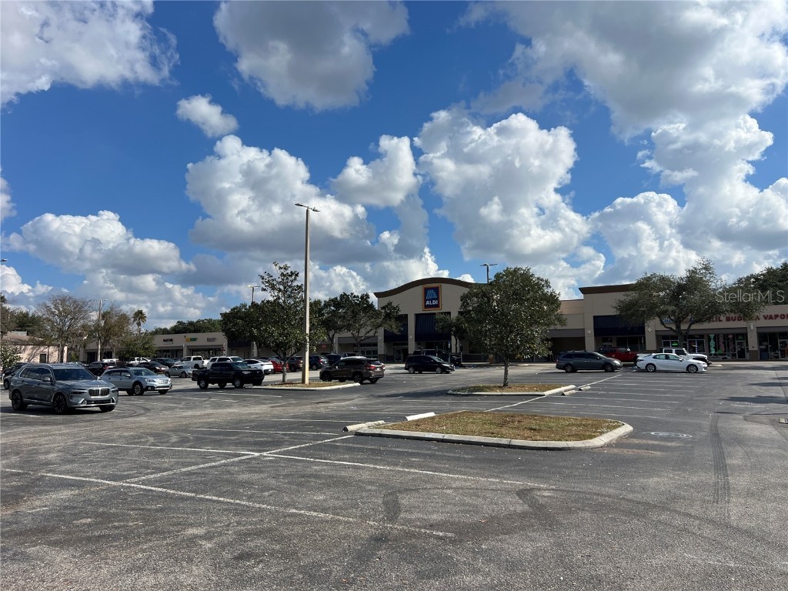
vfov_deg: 53.1
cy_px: 296
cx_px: 394
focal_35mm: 26
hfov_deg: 67.3
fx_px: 592
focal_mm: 5.7
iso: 50
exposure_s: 1/8696
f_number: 1.5
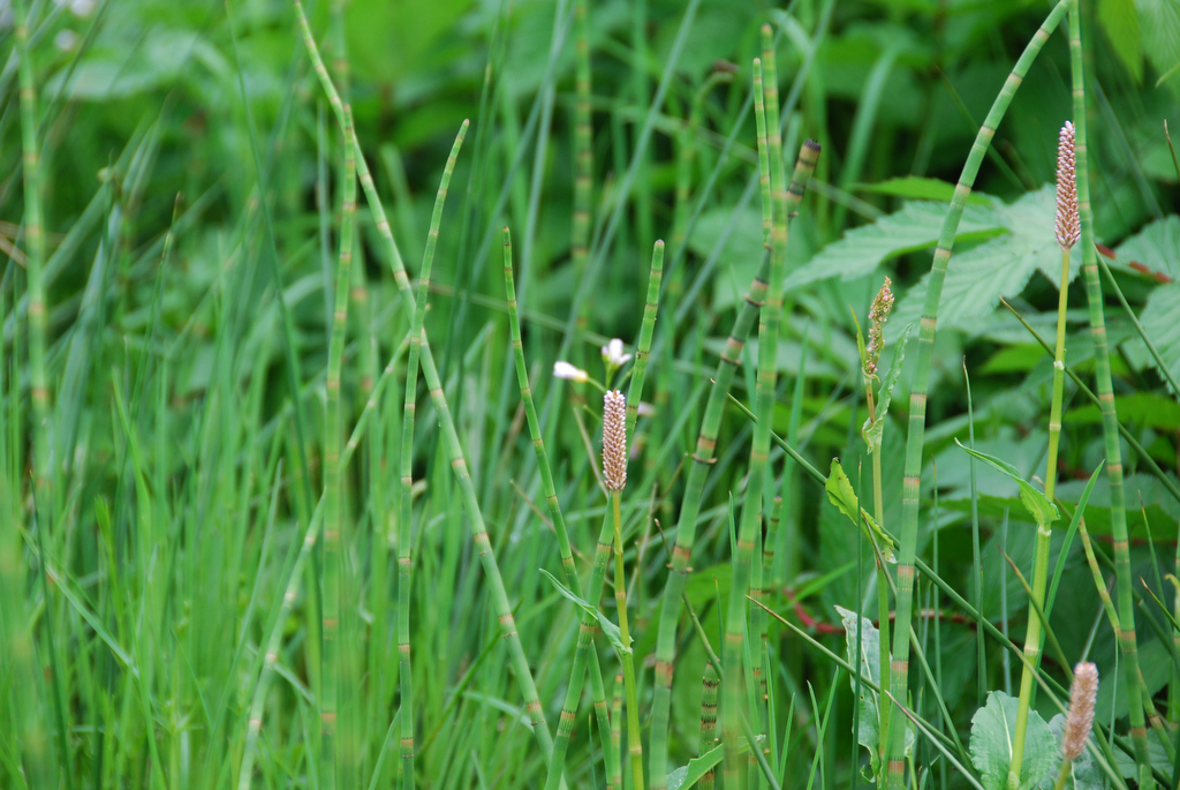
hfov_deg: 6.9
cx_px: 590
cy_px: 395
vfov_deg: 4.6
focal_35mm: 300
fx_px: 9843
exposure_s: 1/125
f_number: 7.1
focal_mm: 200
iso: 200
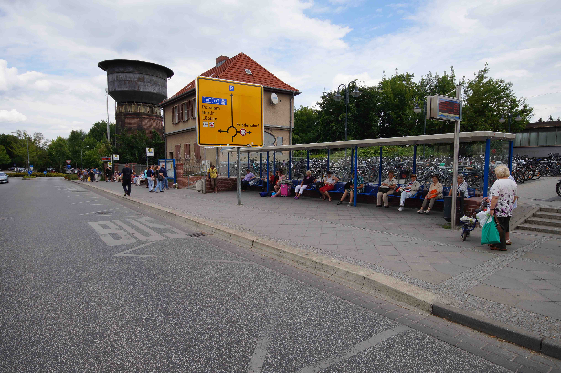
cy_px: 186
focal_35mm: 20
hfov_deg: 85.5
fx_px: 304
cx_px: 280
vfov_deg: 63.1
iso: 100
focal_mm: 13
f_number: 11
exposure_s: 1/100
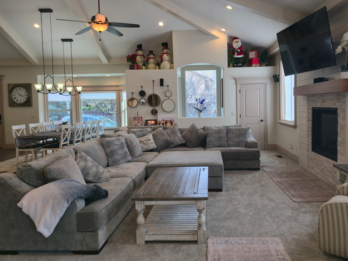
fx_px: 271
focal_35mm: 27
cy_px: 113
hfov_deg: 65.0
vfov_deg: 51.2
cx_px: 200
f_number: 1.7
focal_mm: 6.3
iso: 20
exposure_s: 1/60
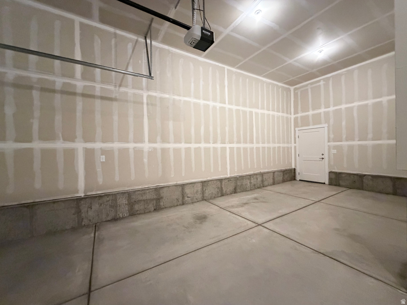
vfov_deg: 85.7
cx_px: 204
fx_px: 165
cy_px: 152
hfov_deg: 102.1
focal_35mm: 14
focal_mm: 2.22
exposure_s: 1/60
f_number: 2.2
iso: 1250
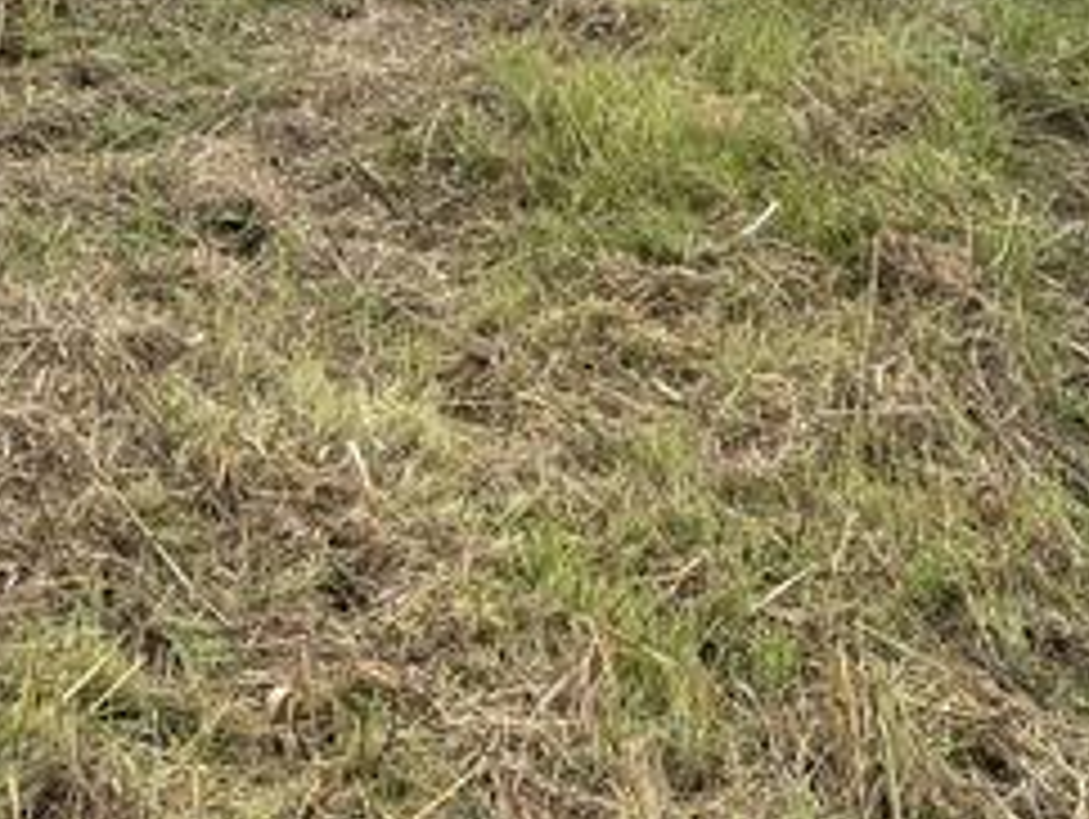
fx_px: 3653
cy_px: -972
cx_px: 364
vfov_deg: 11.2
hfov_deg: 16.9
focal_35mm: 116
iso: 50
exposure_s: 1/1196
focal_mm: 5.96
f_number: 1.6
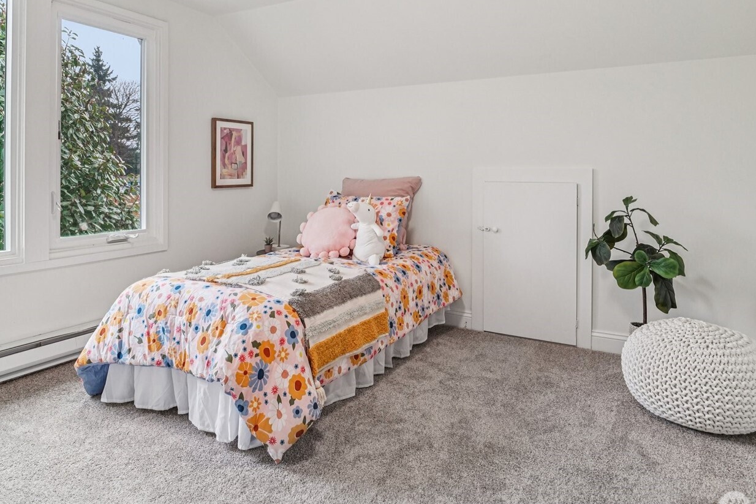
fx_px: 462
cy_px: 183
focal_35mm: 22
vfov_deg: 56.4
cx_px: 348
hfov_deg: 78.4
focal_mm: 16
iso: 1600
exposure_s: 1/60
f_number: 8
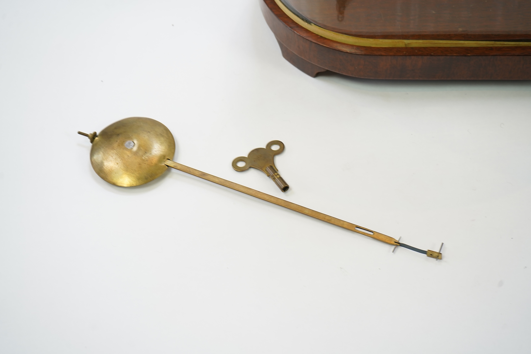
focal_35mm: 63
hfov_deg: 31.9
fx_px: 929
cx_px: 266
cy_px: 177
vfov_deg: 21.6
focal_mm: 63
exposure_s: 1/50
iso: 500
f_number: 6.3
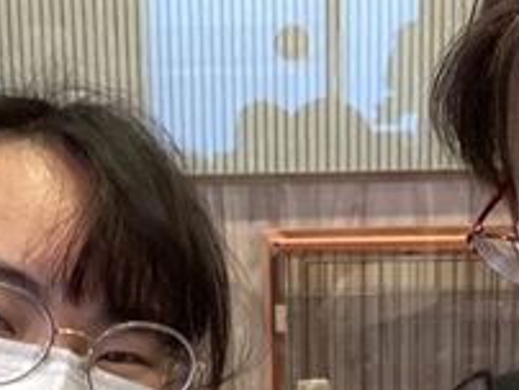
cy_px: 490
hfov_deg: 21.3
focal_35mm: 92
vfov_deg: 15.4
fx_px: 1381
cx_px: 283
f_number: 2.4
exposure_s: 1/60
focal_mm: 3.3
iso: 80
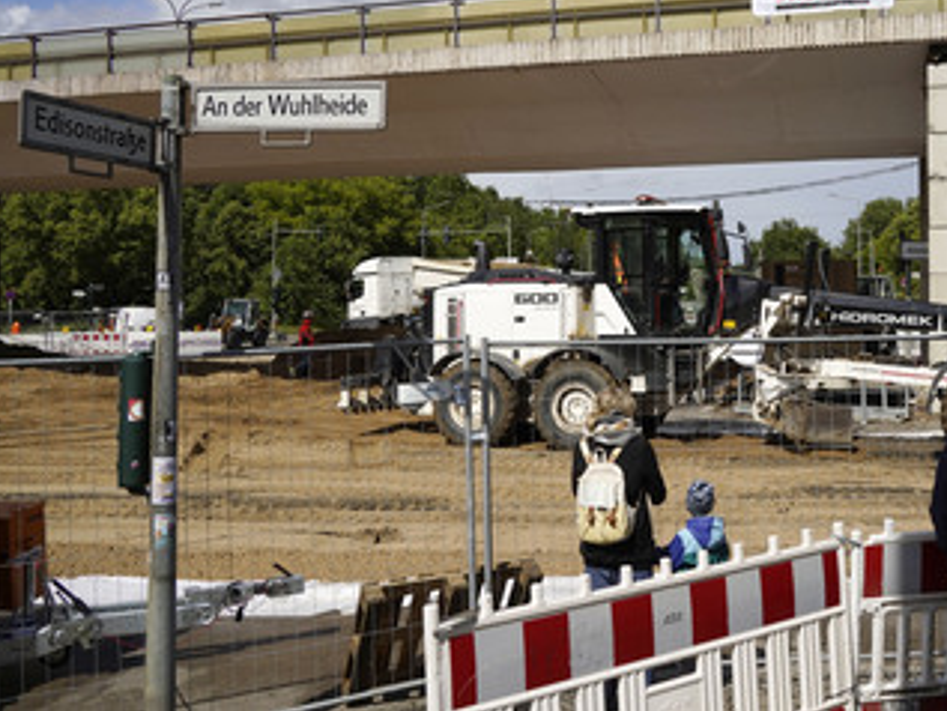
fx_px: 1122
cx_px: 656
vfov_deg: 35.0
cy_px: 266
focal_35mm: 41
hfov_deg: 44.9
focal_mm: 30
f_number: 9
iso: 320
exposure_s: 1/1600
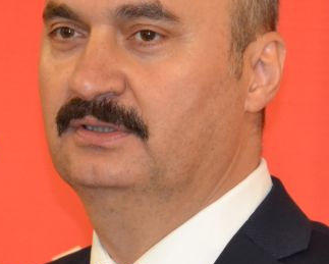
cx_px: 80
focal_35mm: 329
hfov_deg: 5.9
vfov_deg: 4.7
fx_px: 3206
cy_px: 188
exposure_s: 1/60
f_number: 5.3
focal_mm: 70
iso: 3200
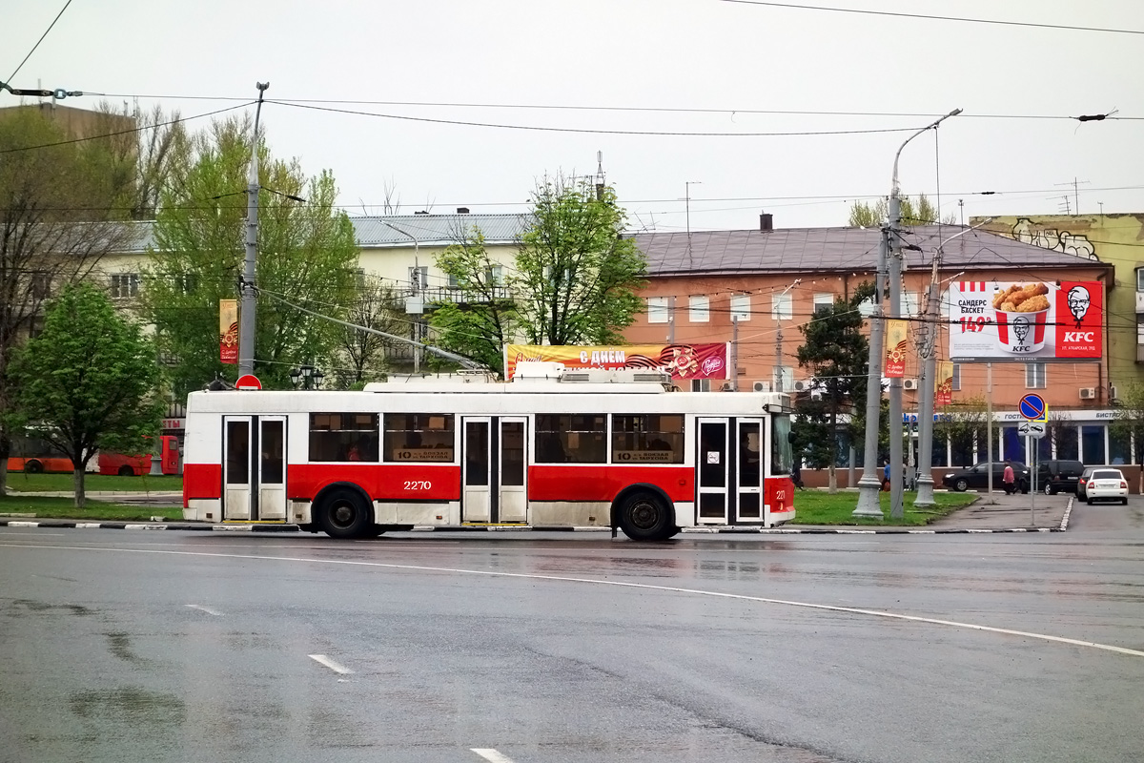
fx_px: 3178
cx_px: 572
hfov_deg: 20.4
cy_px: 382
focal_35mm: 100
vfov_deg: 13.7
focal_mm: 37.1
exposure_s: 1/500
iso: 200
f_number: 4.9
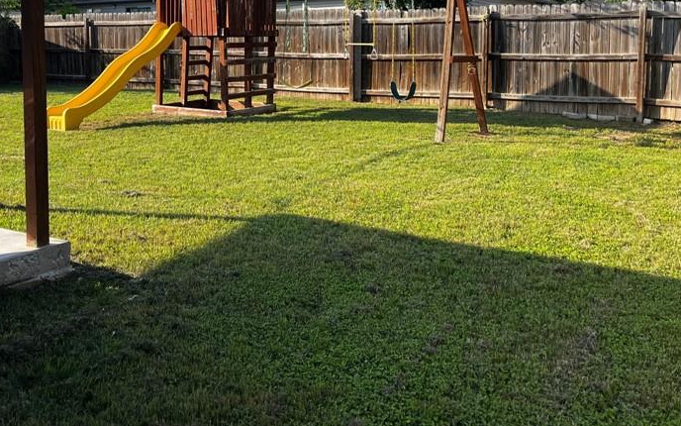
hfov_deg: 47.5
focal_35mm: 41
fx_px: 761
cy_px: 76
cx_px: 231
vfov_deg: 30.4
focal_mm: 5.1
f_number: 1.6
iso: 50
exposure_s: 1/1647
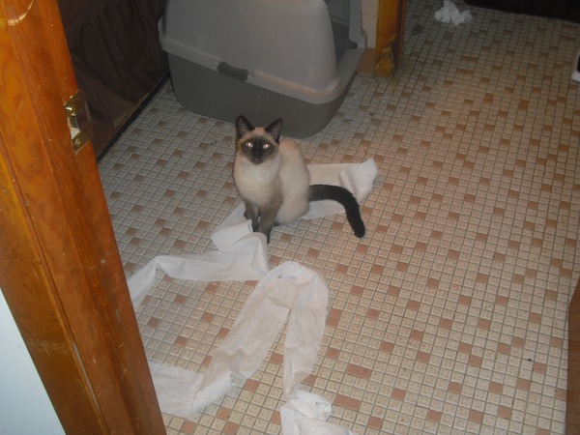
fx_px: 771
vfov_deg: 31.5
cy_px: 218
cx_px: 290
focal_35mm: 46
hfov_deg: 41.2
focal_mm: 7.6
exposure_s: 1/60
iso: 100
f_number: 3.1
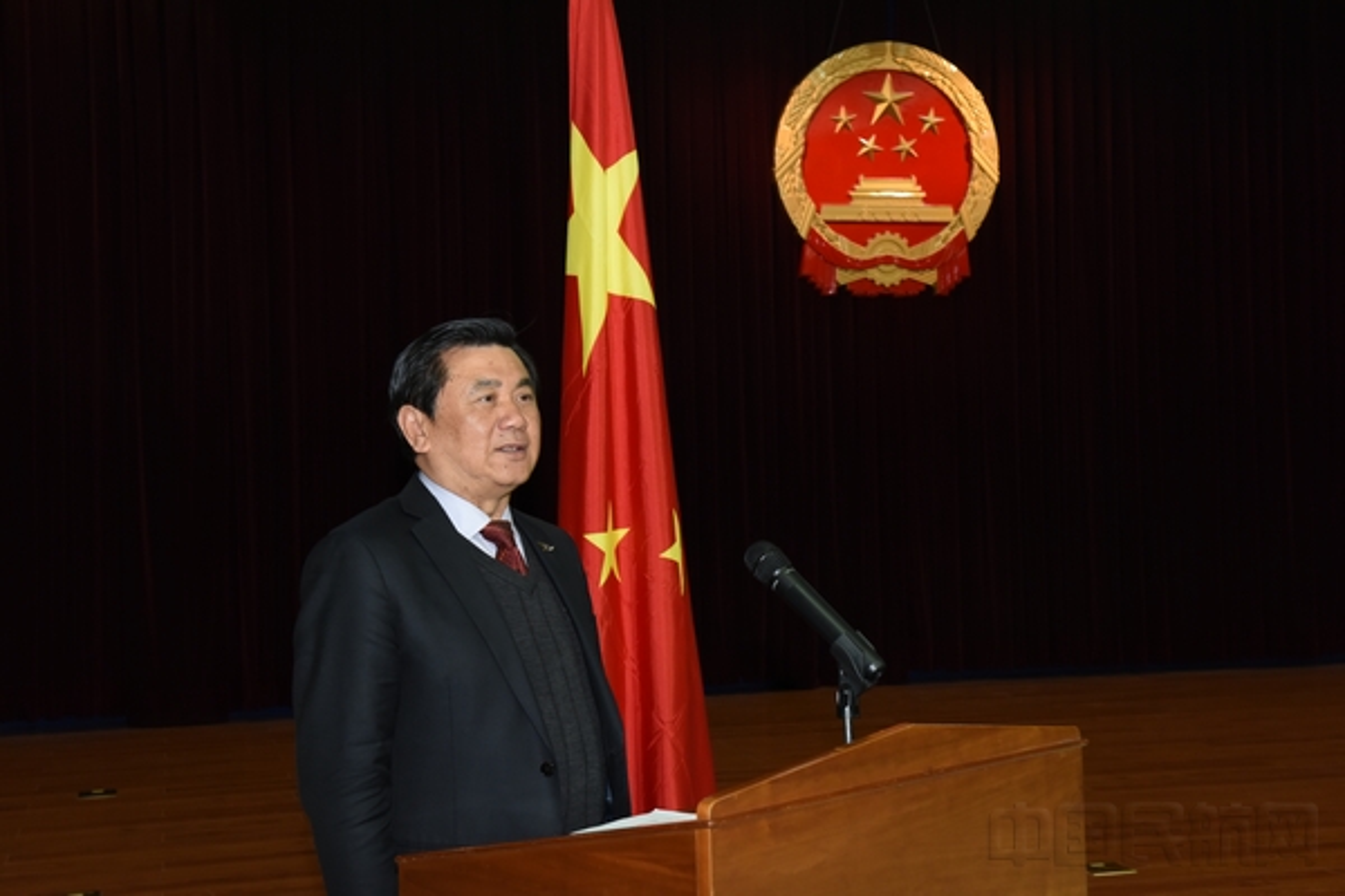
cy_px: 448
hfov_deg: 39.6
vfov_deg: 27.0
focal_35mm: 50
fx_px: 1868
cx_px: 672
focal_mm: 50
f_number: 8
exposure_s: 1/60
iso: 1600
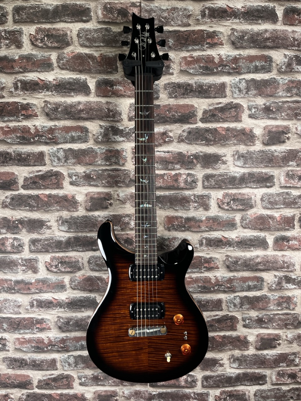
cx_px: 150
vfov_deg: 67.3
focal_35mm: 26
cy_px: 200
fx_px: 301
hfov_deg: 53.1
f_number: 1.6
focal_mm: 5.1
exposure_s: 1/100
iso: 100
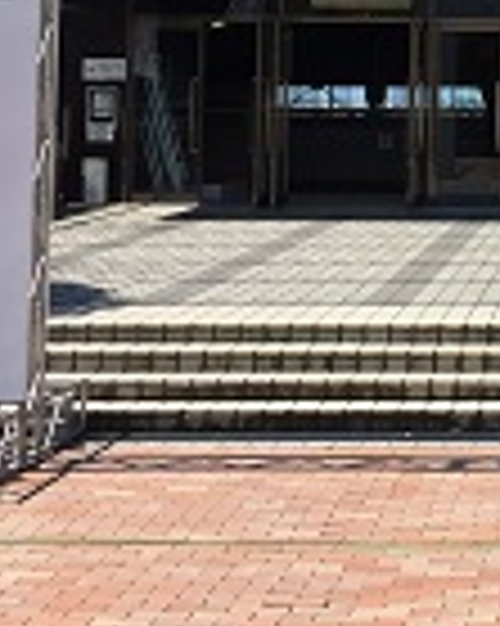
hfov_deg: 14.4
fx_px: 1889
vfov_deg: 18.3
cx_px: 655
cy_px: -23
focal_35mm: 102
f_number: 2.2
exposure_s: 1/1582
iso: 32
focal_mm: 4.15
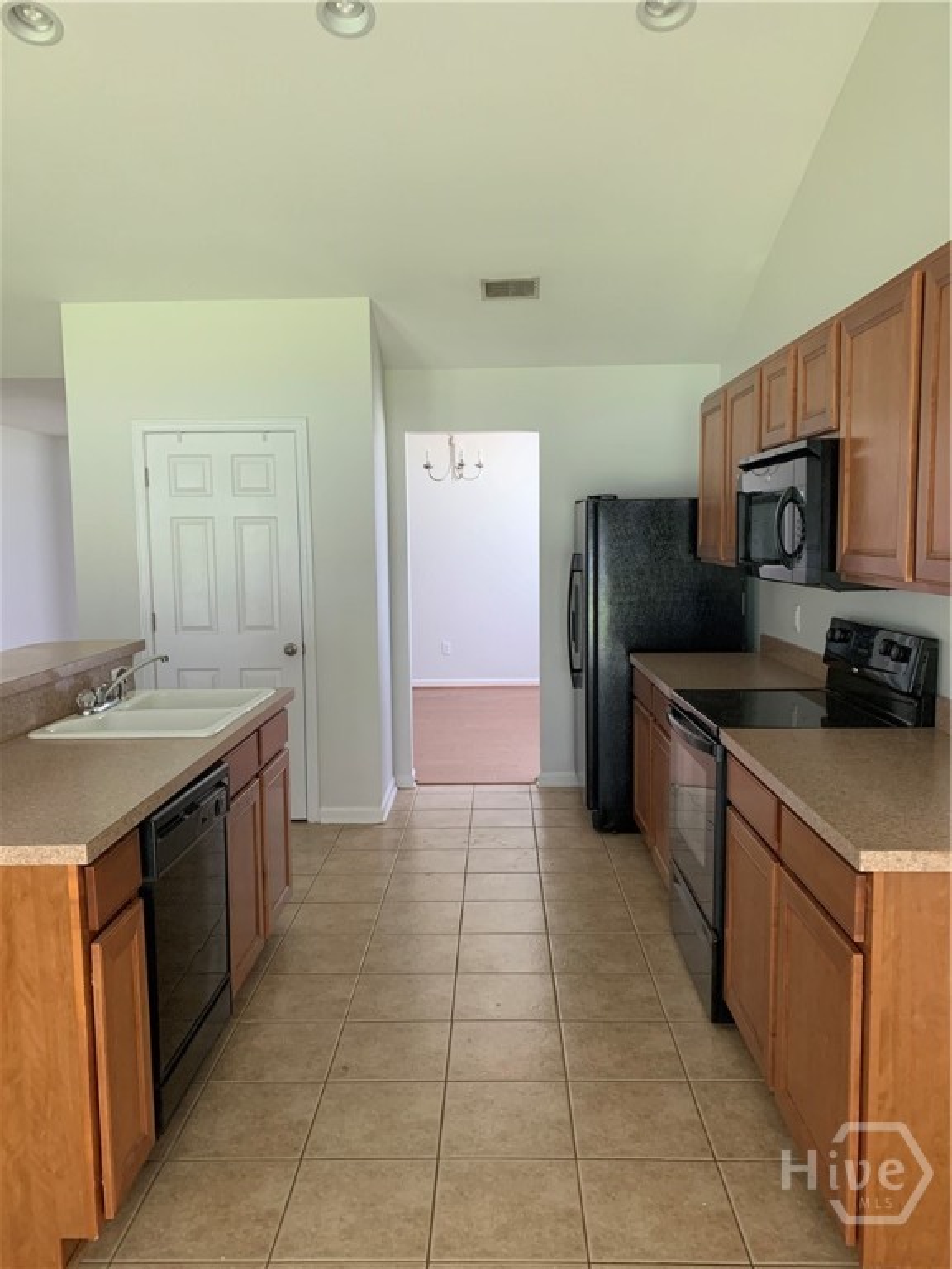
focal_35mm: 26
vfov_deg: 67.3
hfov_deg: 53.1
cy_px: 634
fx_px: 953
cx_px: 476
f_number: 1.8
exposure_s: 1/60
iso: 200
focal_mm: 4.25
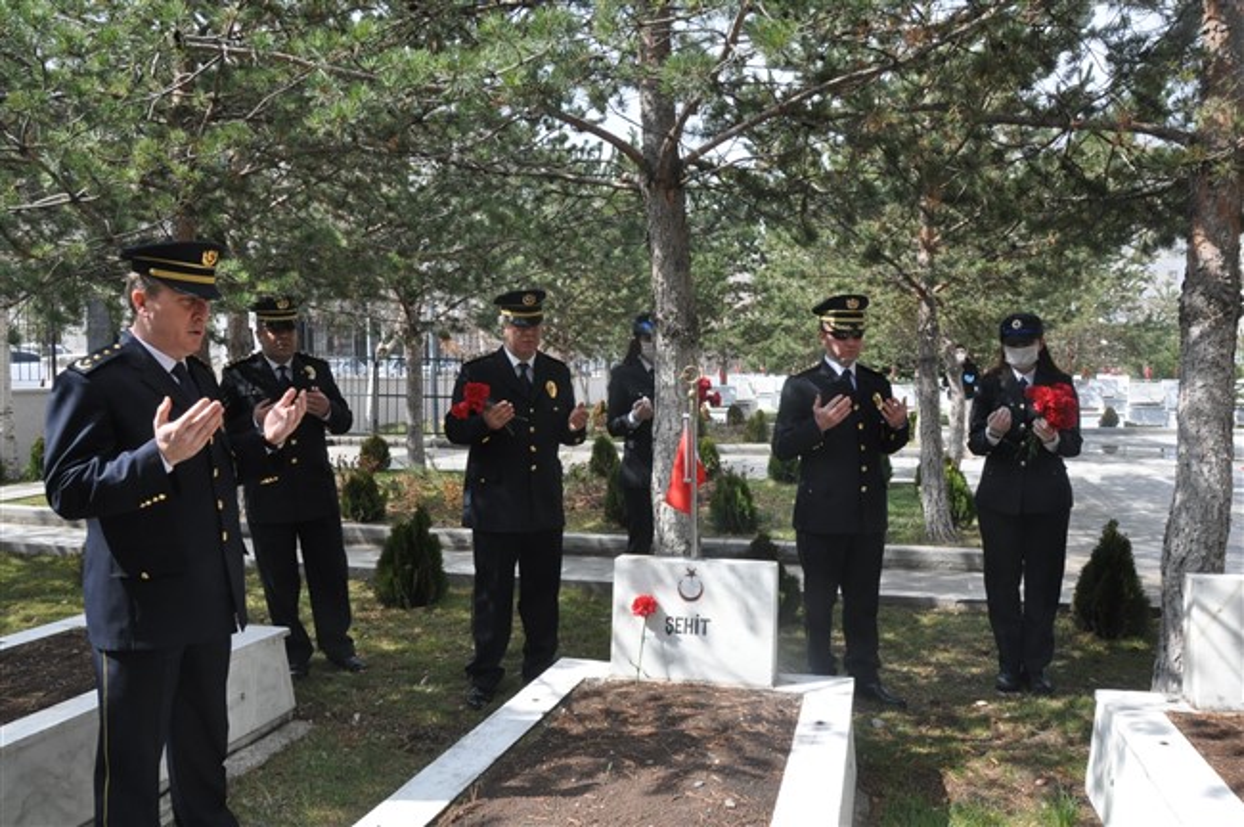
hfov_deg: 67.4
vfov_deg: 47.8
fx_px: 932
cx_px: 622
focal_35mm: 27
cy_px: 414
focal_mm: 18
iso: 800
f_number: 14
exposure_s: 1/200
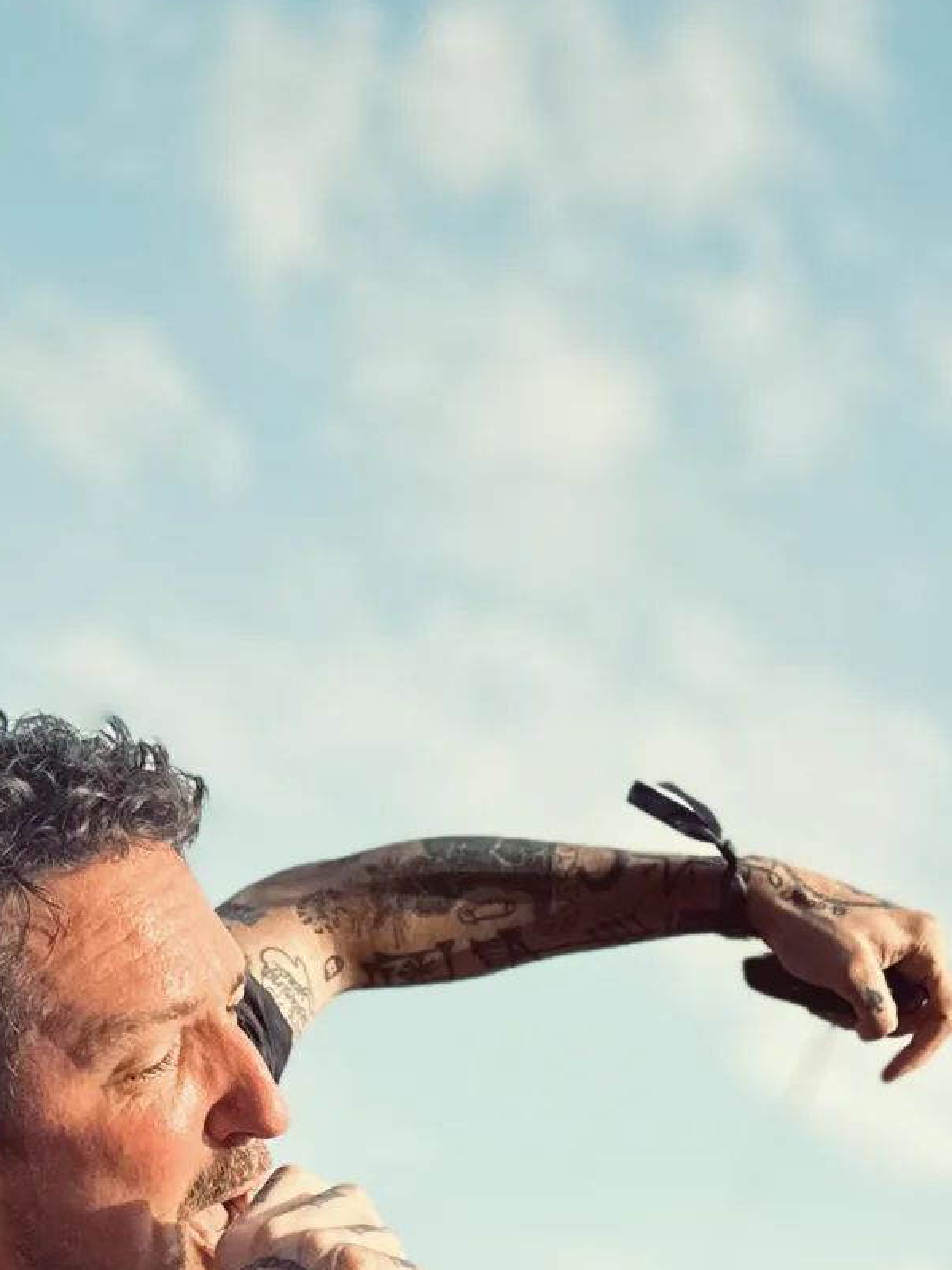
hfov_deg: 19.1
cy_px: 1784
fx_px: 2825
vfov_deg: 22.0
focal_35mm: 77
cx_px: 646
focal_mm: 6.86
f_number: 1.78
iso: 80
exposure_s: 1/3155
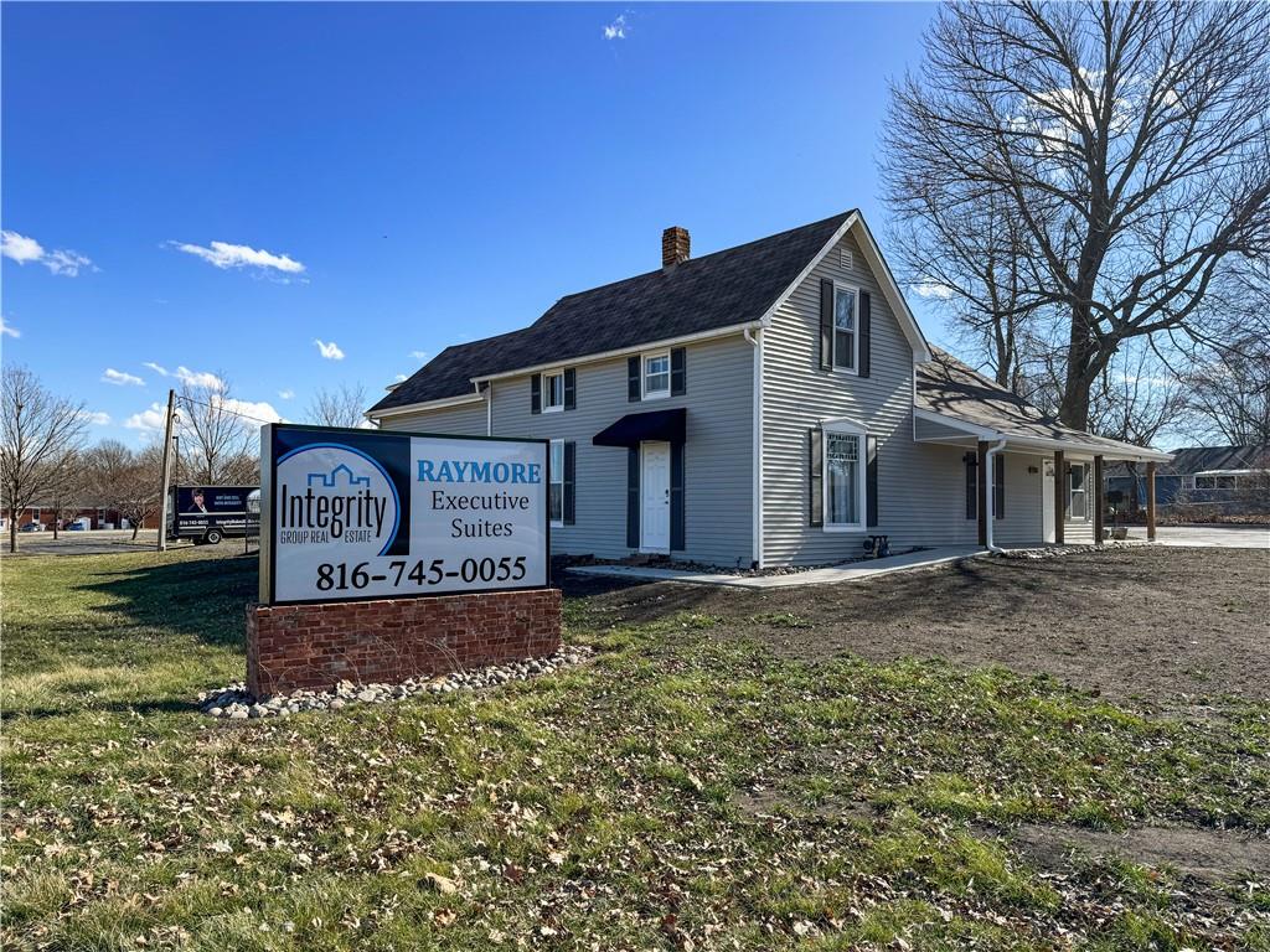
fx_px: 881
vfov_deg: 56.8
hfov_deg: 71.6
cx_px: 635
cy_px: 476
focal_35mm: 24
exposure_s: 1/3800
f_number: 1.8
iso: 80
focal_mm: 6.86
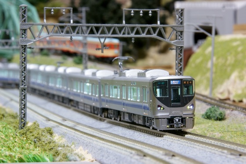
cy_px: 82
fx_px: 1126
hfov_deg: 12.5
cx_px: 123
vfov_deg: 8.3
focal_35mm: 165
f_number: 32
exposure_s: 13
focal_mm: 110
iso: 100
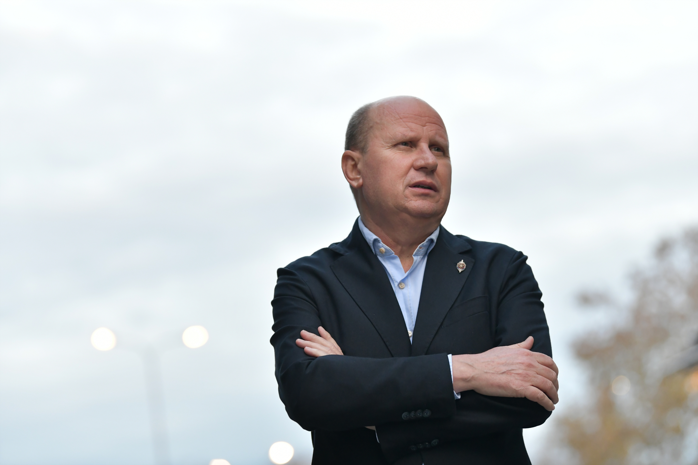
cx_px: 349
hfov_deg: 17.1
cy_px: 232
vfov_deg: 11.4
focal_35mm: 120
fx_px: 2326
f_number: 3.5
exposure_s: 1/250
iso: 2000
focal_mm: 120
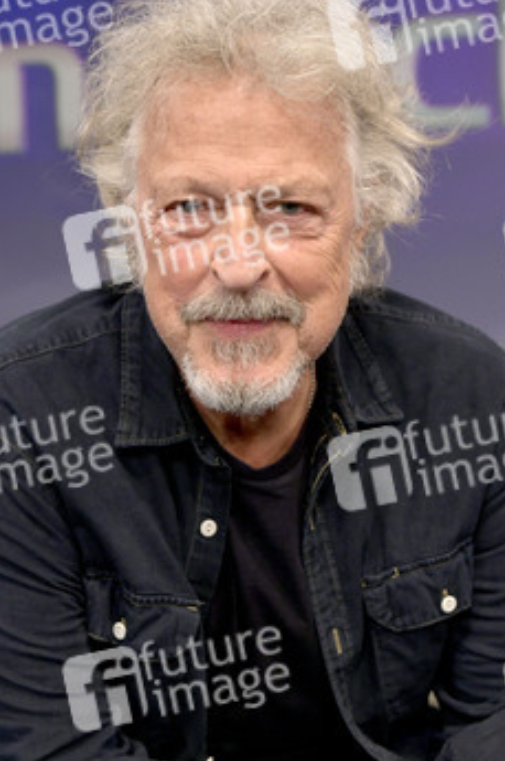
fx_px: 1372
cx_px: 240
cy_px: 349
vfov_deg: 31.0
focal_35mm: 65
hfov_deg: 20.9
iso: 1600
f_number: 6.3
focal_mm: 56
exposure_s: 1/250
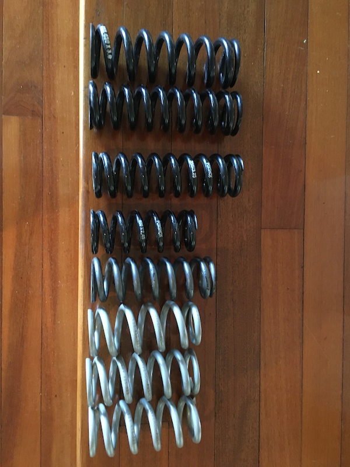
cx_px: 175
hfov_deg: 48.2
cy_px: 234
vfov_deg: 61.7
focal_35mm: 29
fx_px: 391
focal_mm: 4.15
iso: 400
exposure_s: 1/15
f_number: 2.2
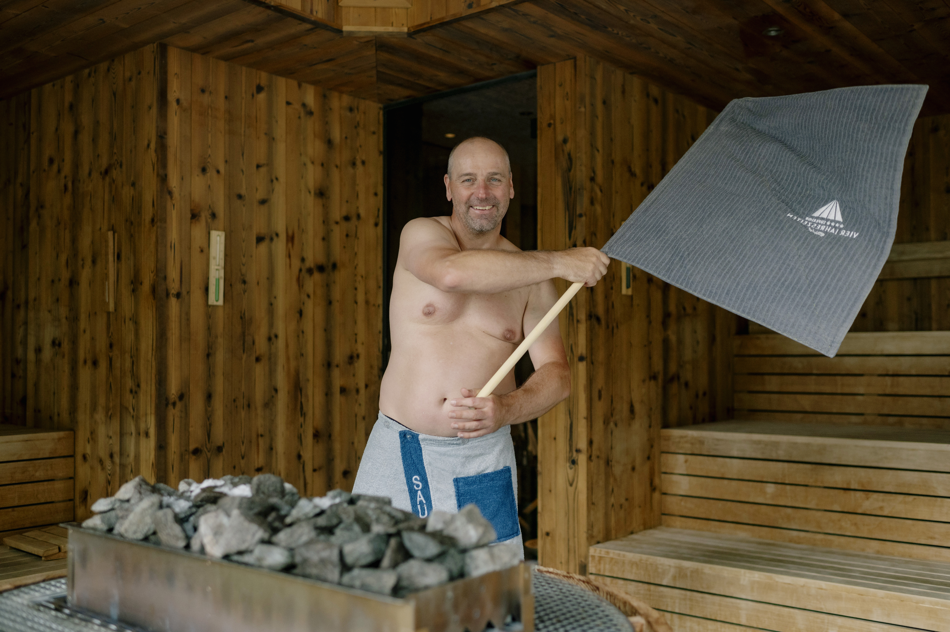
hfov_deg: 54.5
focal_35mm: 35
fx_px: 923
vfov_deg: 37.8
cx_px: 475
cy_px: 316
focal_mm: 35
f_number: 2.5
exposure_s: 1/500
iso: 1600
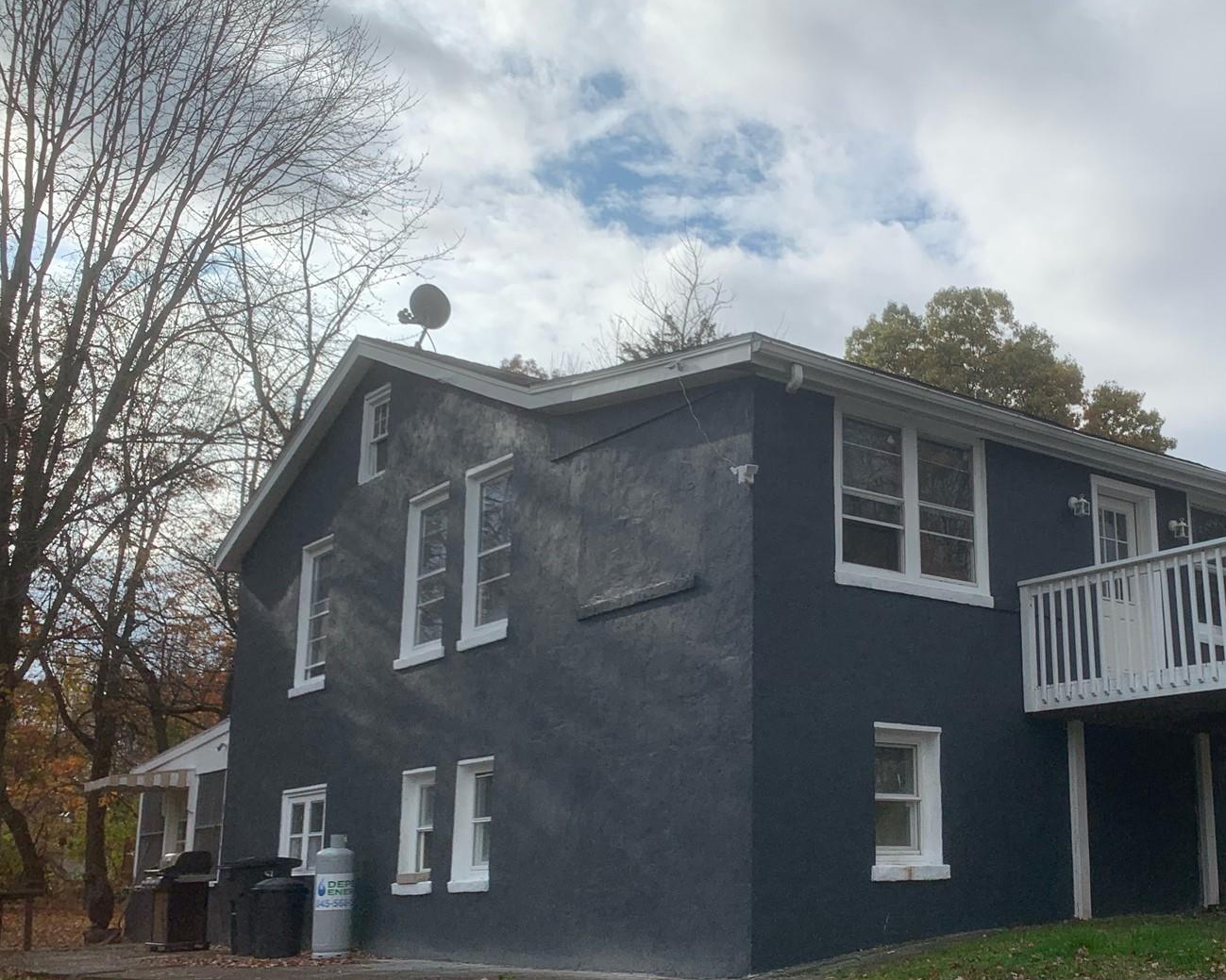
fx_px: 1451
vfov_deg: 37.2
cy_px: 578
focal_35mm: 40
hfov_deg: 44.5
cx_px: 891
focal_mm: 4.25
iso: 25
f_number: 1.8
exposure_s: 1/3521
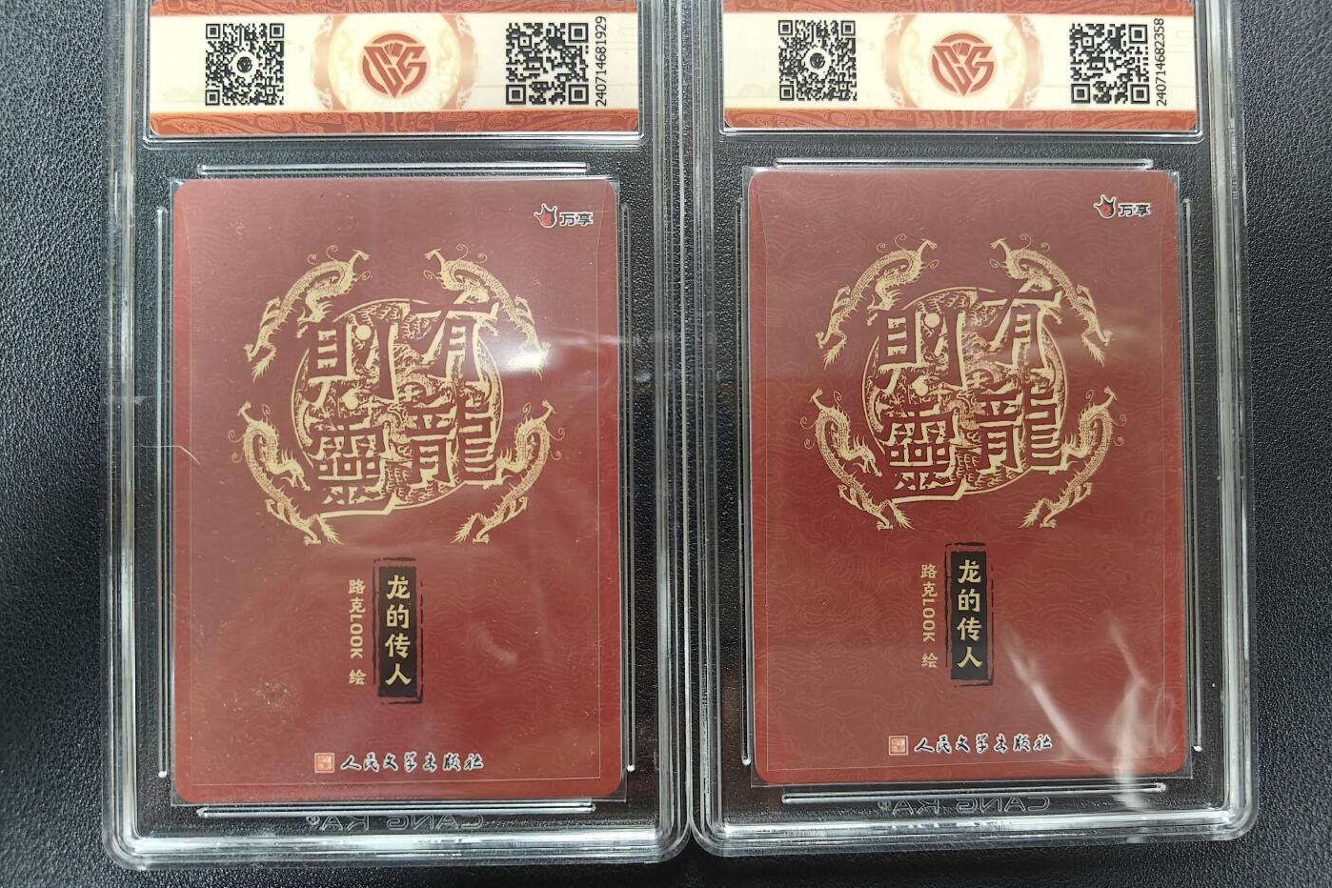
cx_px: 666
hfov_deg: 71.5
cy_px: 422
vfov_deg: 51.3
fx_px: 925
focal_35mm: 25
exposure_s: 1/33
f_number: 1.8
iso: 160
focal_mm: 5.59
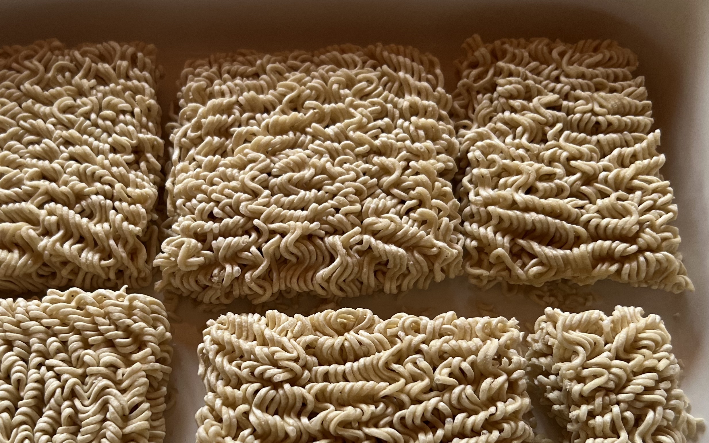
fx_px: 869
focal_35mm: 45
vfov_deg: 28.2
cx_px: 285
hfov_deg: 44.1
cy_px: 326
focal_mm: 5.7
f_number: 1.5
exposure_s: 1/112
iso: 125
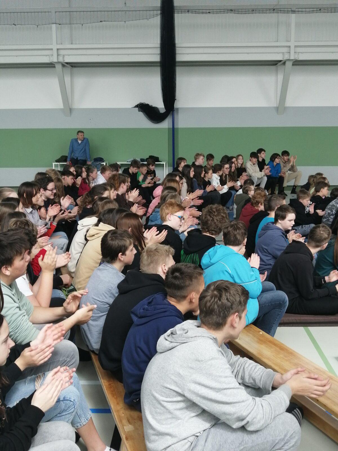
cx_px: 169
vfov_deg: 43.9
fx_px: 560
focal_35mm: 43
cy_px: 226
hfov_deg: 33.6
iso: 64
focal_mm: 3.88
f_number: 1.8
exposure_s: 1/100
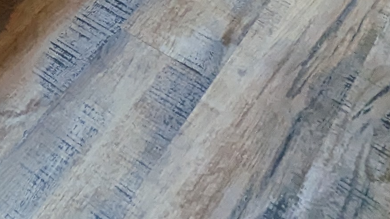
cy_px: -394
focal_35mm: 80
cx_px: -340
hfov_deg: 19.1
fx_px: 827
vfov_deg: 11.1
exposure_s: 1/100
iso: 100
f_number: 2.2
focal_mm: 2.35
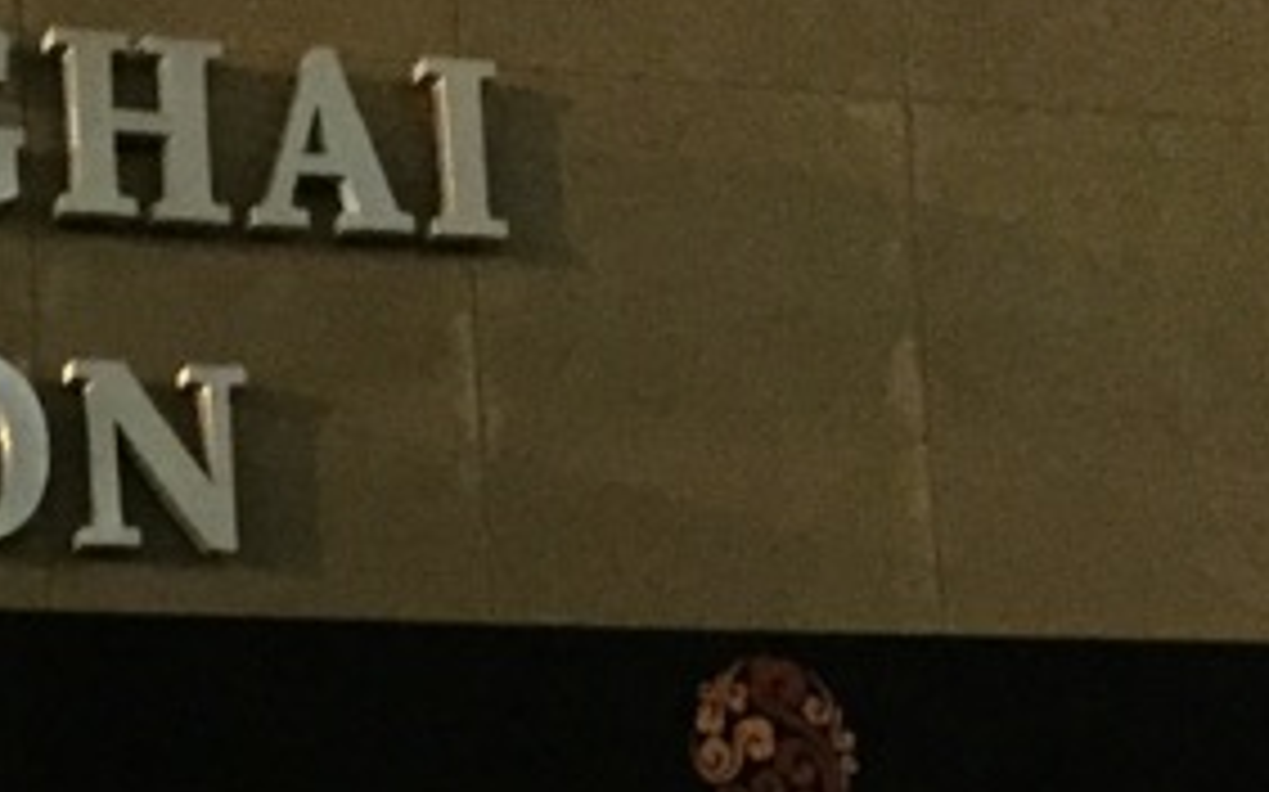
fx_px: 3768
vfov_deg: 11.5
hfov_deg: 18.8
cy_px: 1202
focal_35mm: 109
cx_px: 117
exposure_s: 1/15
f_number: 2.2
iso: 1600
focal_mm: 4.15
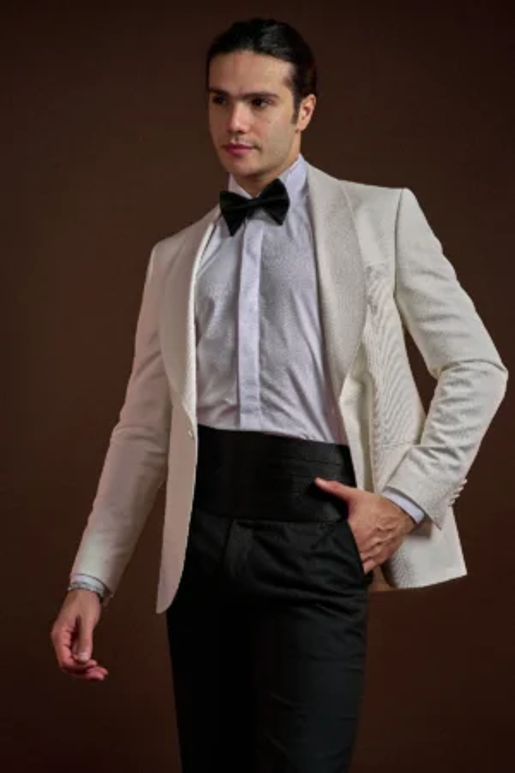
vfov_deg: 23.9
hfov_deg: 16.1
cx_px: 258
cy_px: 386
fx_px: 1824
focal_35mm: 85
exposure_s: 1/125
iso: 200
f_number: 4.5
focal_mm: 85
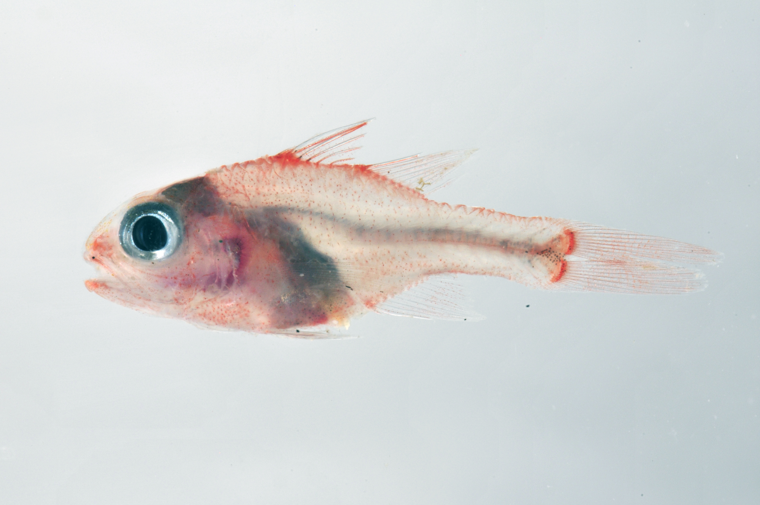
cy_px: 252
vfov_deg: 8.7
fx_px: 3321
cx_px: 380
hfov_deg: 13.1
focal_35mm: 158
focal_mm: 105
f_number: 36
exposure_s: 1/60
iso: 200
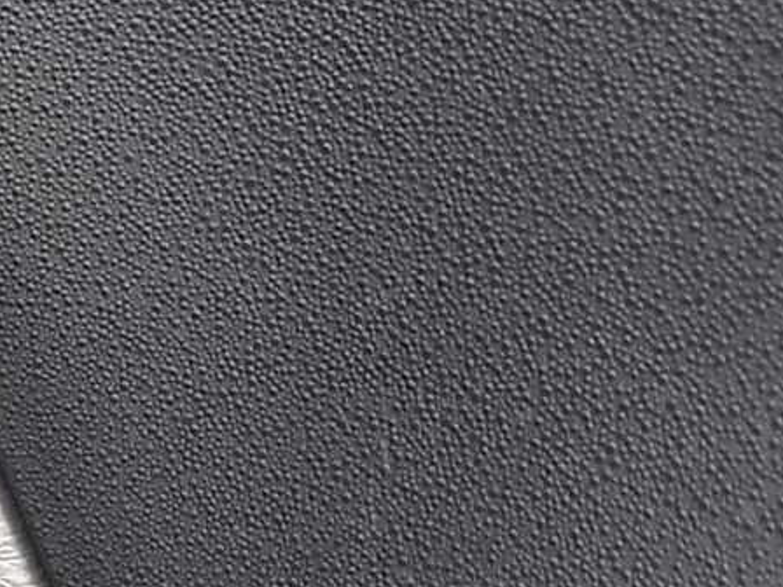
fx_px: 3235
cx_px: -1274
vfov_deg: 10.3
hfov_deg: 11.0
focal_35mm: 143
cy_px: 452
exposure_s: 1/60
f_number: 2
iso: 200
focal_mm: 4.6
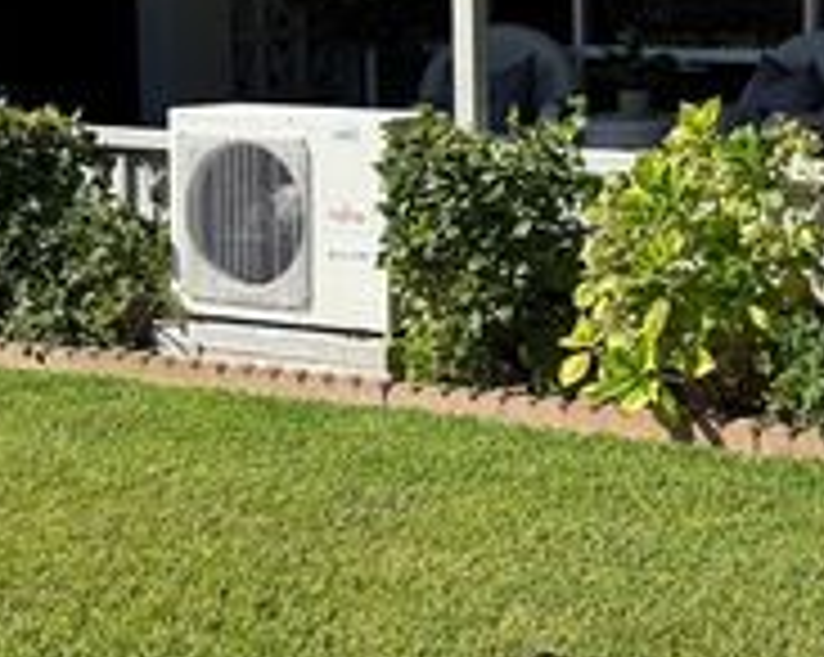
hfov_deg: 23.9
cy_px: 146
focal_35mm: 76
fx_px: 1851
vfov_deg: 20.0
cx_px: 833
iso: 80
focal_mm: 6.76
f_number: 1.78
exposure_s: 1/3425
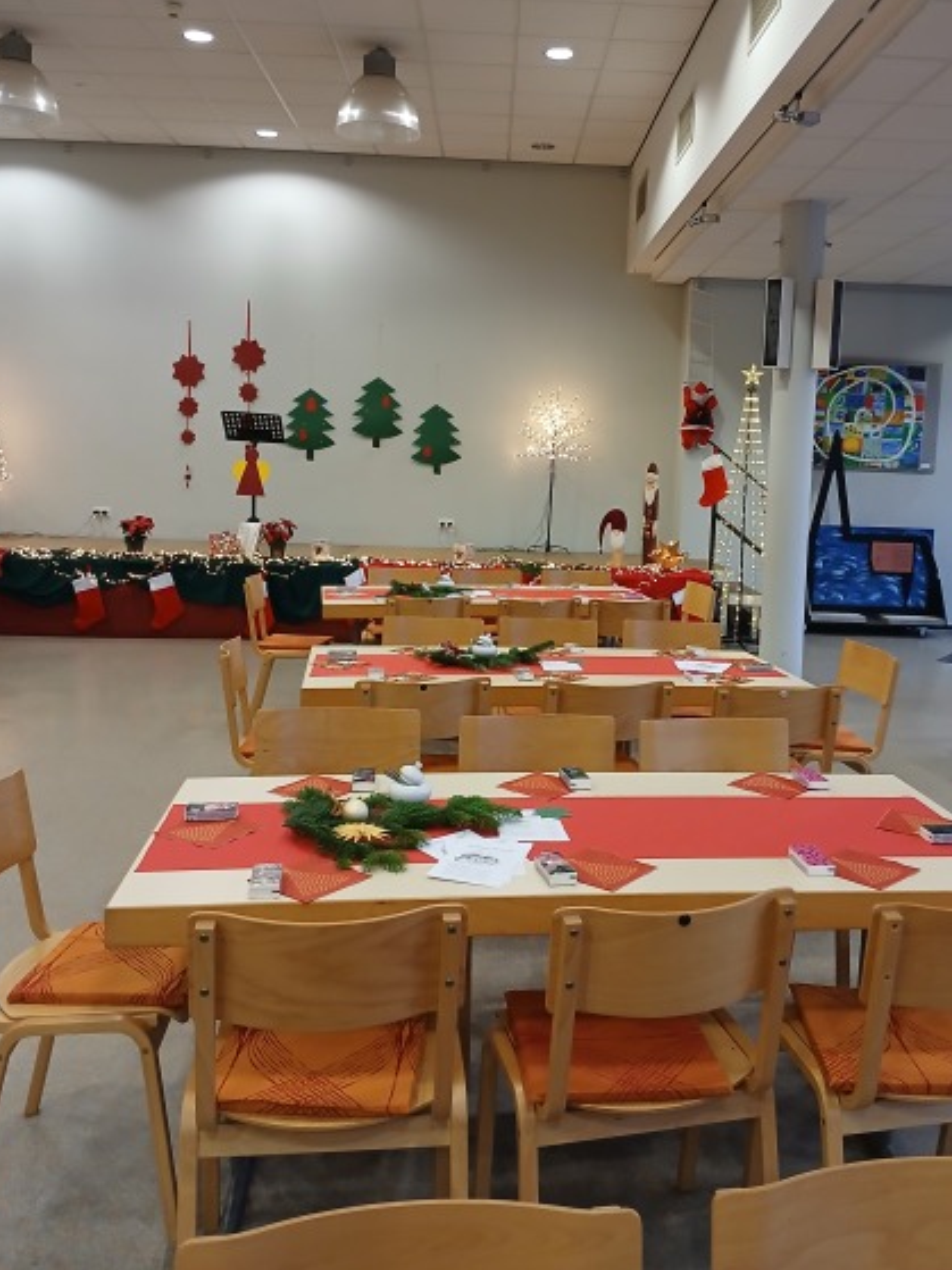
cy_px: 558
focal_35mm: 31
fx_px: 1137
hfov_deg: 45.3
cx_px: 541
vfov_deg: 58.2
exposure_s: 1/33.3
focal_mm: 3.98
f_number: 1.8
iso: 250
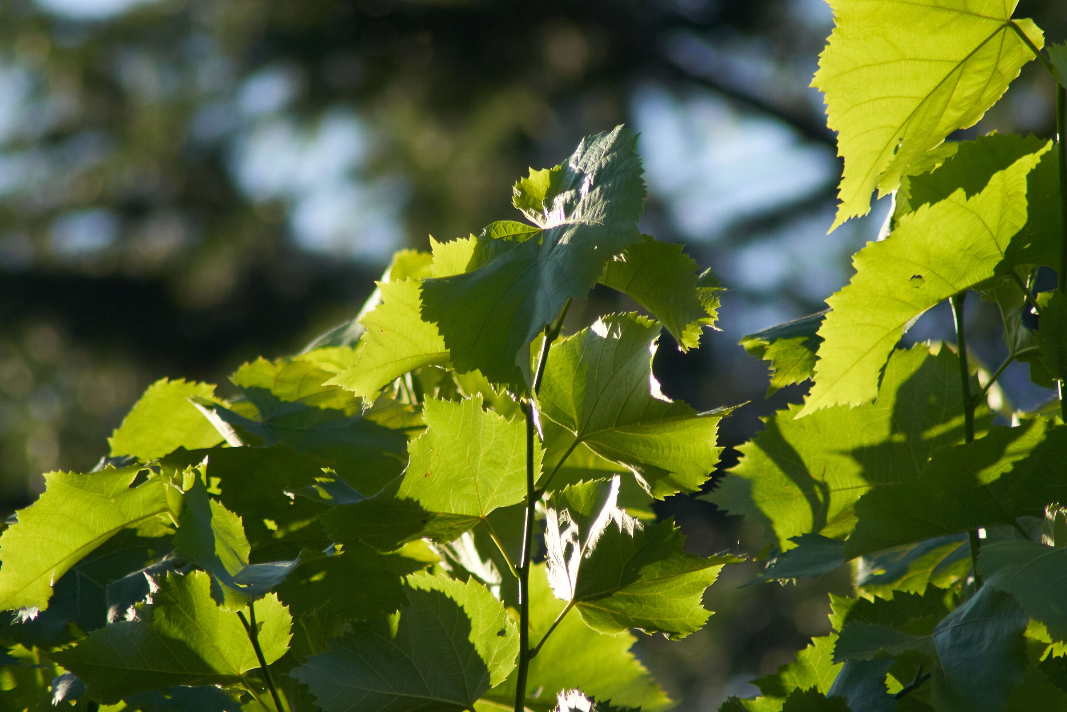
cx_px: 534
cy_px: 356
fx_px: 26673
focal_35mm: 900
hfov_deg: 2.3
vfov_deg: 1.5
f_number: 11
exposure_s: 1/1000
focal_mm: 600
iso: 1600
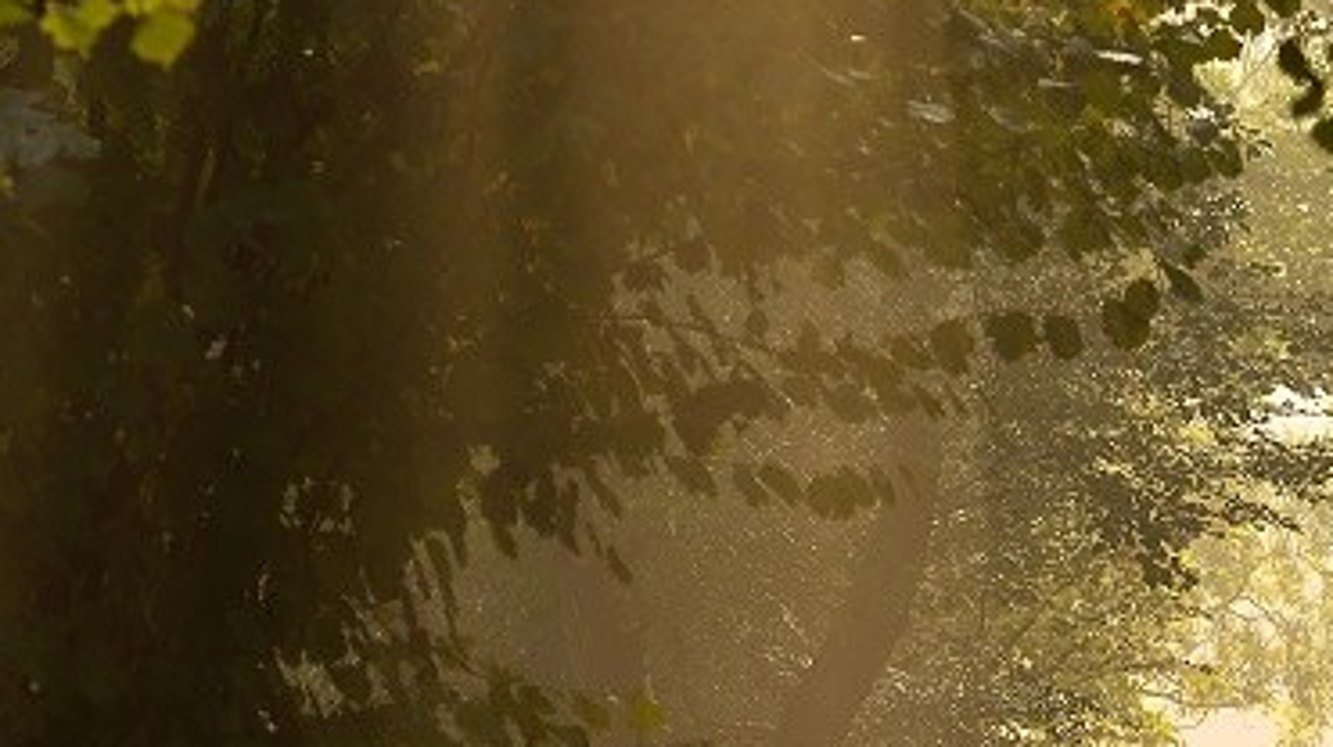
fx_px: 14622
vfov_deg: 2.9
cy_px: 878
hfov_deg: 5.2
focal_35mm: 414
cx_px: 1315
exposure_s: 1/80
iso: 100
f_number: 6.3
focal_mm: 122
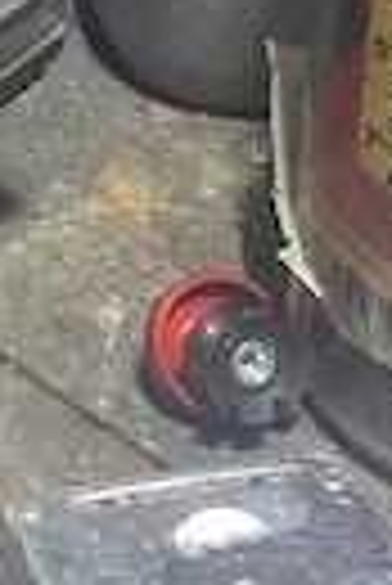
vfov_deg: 11.2
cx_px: -532
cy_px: -171
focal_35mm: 179
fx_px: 2916
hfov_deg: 7.2
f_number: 1.8
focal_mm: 3.99
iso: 160
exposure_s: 1/60
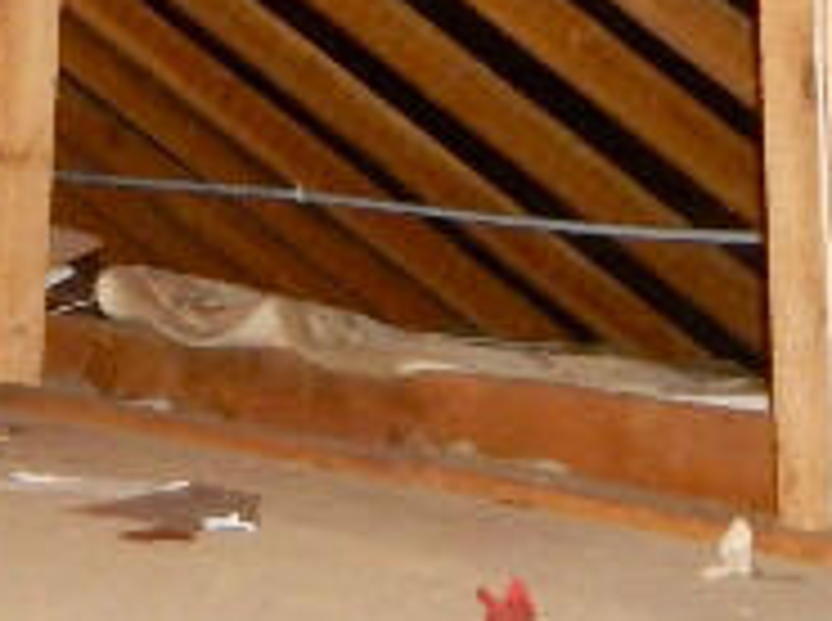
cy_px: -549
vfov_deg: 11.2
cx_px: -603
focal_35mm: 122
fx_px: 2927
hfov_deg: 14.5
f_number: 3
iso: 400
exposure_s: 1/30
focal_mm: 4
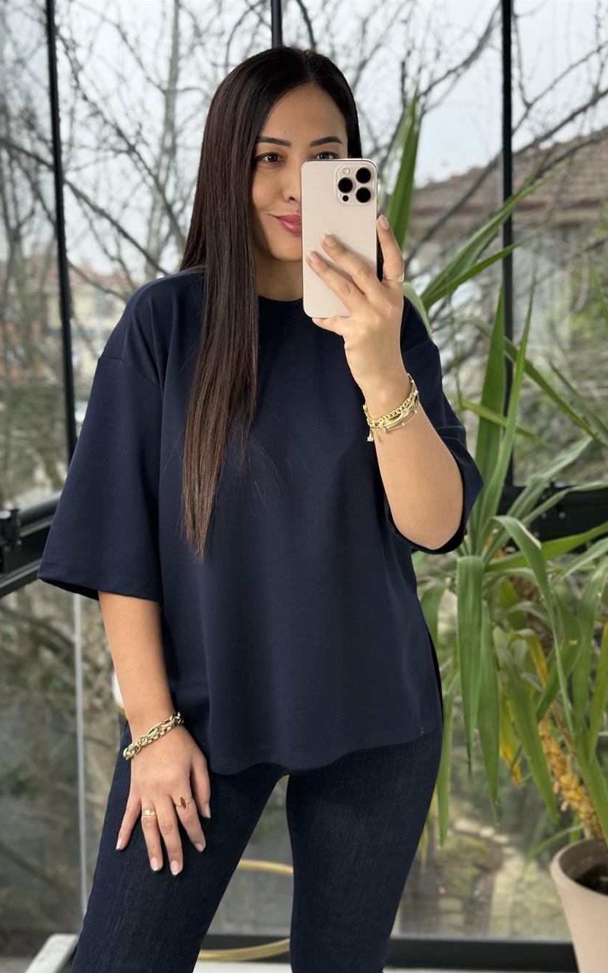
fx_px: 1352
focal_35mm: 51
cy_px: 487
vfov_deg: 39.6
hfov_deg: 25.3
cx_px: 334
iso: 80
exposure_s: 1/249
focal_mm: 6.76
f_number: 1.78
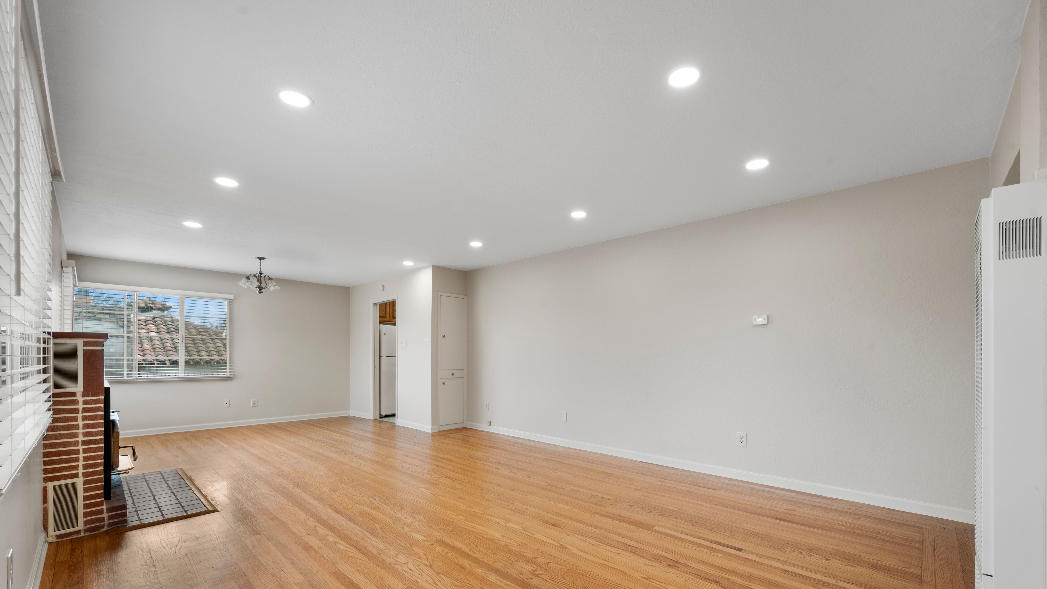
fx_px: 416
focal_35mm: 15
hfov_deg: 103.0
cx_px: 534
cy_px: 348
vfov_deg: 69.9
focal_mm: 14
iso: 320
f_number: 9
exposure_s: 1/4
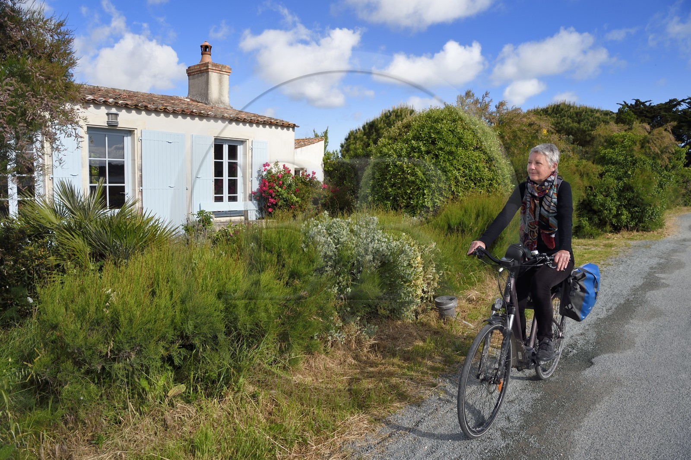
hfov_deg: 73.8
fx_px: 460
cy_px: 230
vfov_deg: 53.1
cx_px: 346
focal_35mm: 24
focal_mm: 24
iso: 200
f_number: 11
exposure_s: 1/320
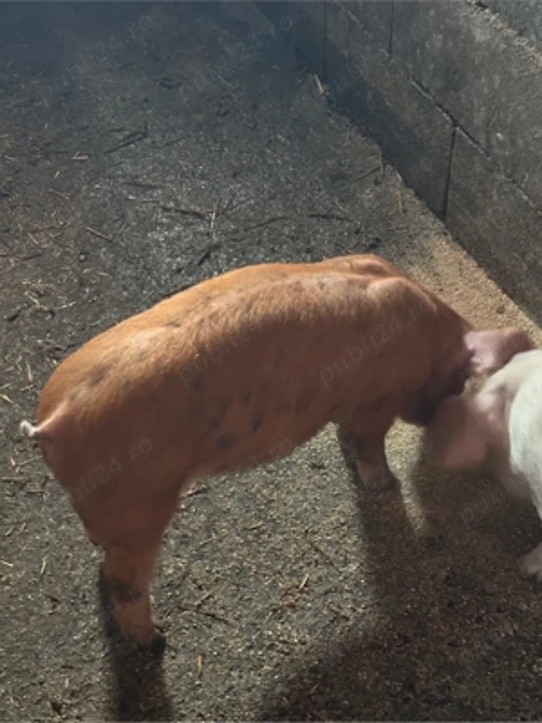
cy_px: 362
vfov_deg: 39.7
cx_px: 271
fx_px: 1002
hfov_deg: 30.3
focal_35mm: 48
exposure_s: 1/20
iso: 800
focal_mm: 6.86
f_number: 1.78
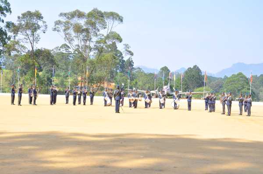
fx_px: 438
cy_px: 87
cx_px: 132
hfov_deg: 33.4
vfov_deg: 22.5
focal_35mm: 60
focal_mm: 40
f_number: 10
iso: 200
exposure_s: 1/125
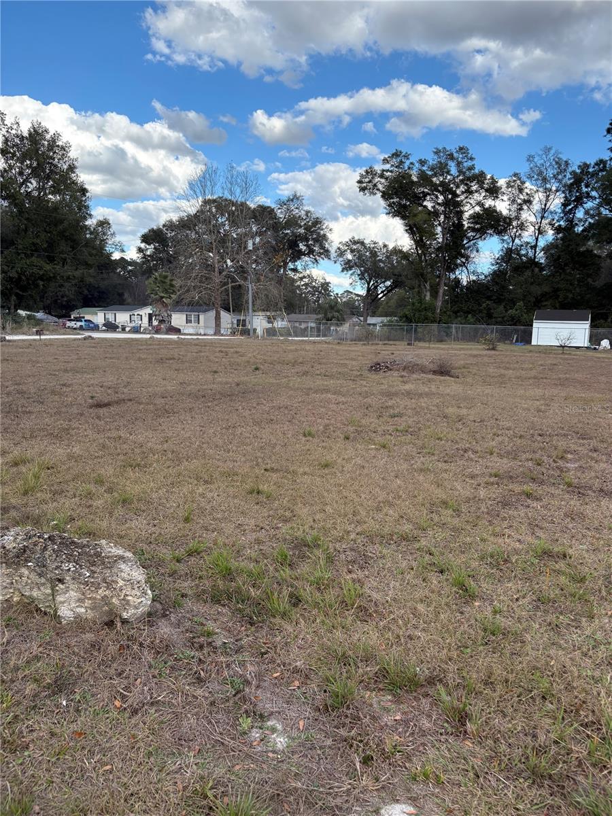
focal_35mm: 26
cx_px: 306
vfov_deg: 67.3
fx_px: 613
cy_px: 408
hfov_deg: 53.1
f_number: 1.6
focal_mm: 5.96
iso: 64
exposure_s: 1/2451
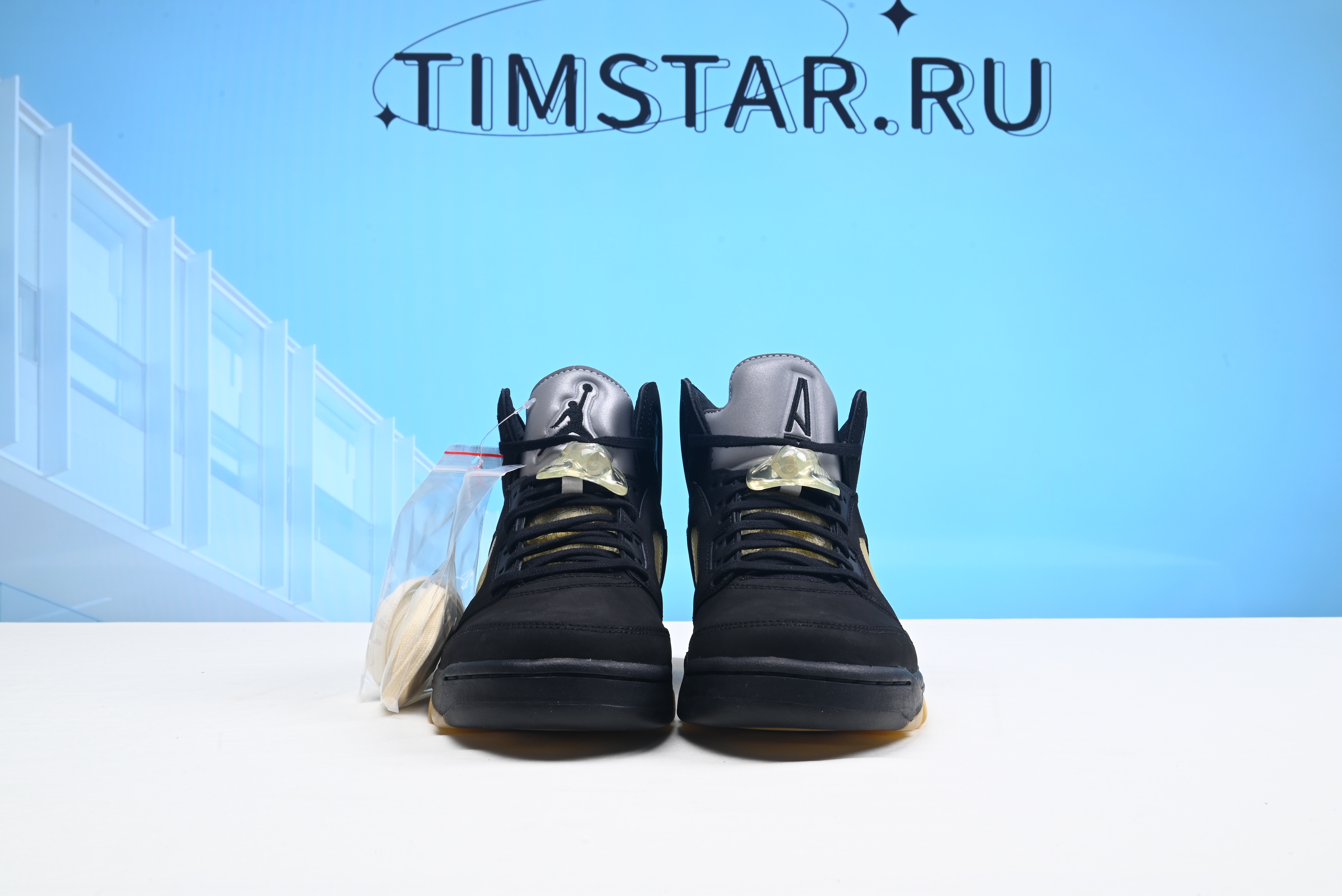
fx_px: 1417
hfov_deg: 50.7
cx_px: 671
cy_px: 448
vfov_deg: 35.1
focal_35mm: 38
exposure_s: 1/2
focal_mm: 38
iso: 100
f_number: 16
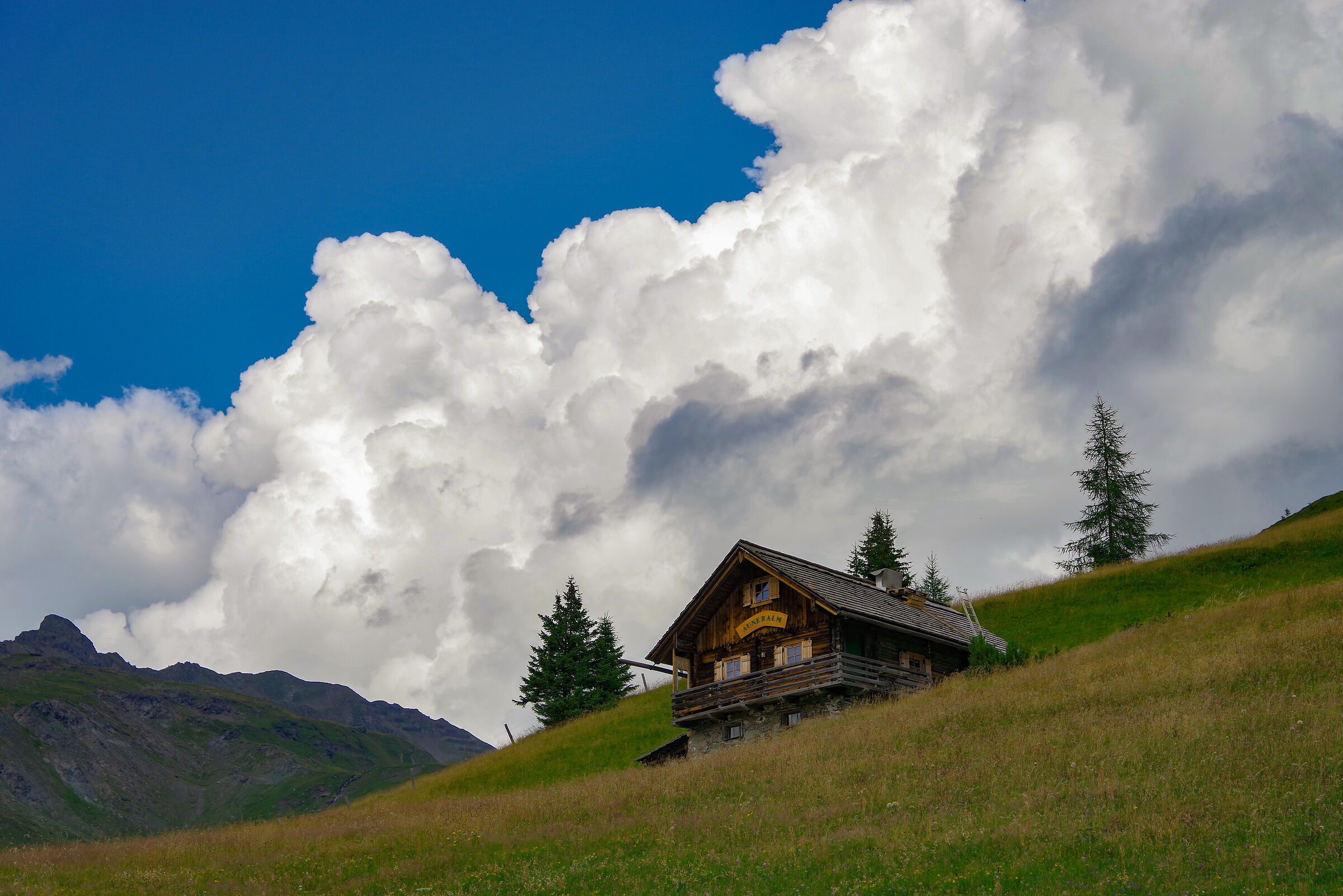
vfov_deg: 21.6
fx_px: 2351
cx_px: 672
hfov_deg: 31.9
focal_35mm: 63
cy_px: 448
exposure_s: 1/1250
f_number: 5.6
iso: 200
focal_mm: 63
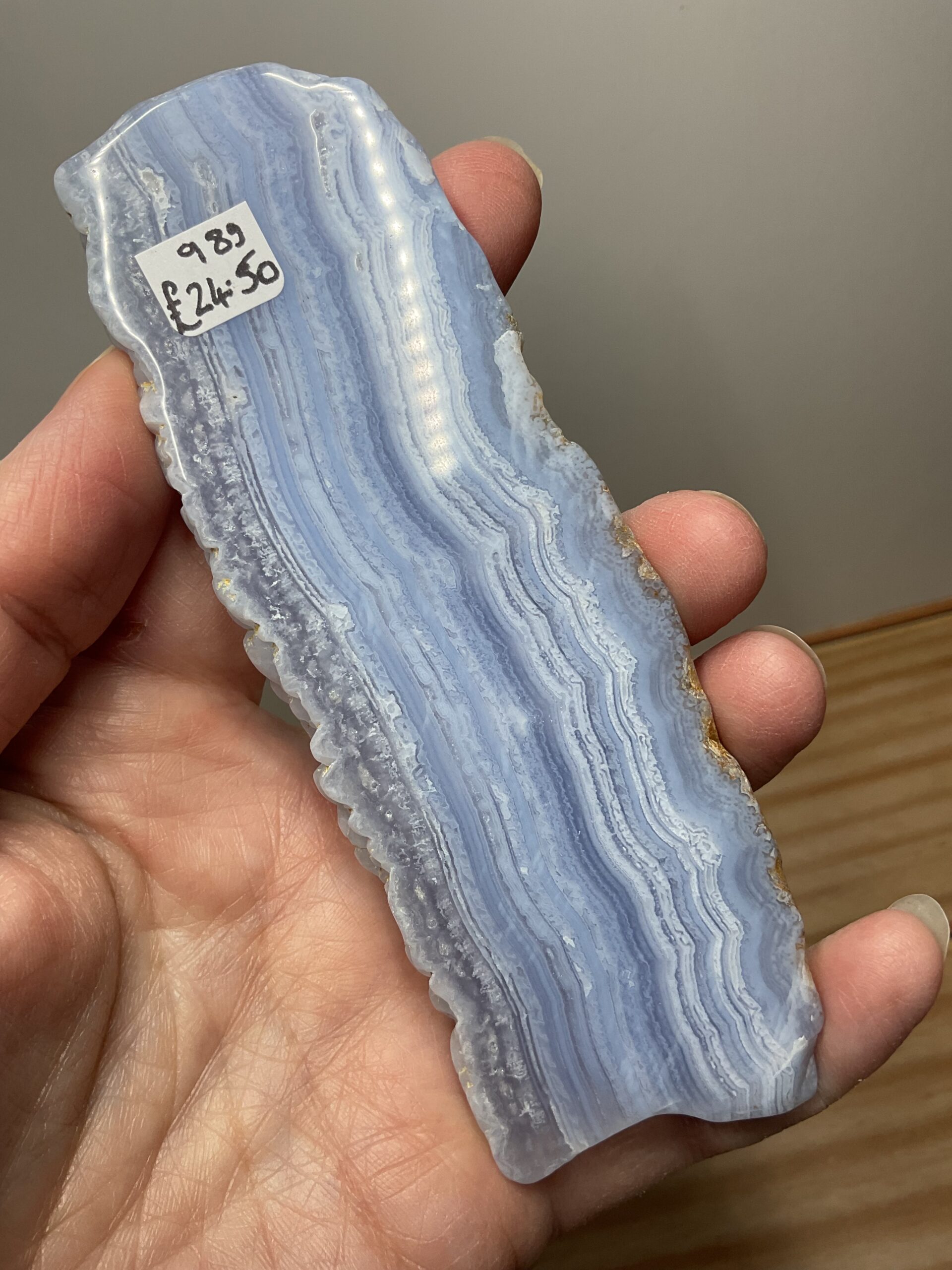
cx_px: 476
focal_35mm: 29
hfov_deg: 48.2
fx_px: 1063
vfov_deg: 61.7
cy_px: 635
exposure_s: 1/100
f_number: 1.8
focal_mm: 3
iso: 32
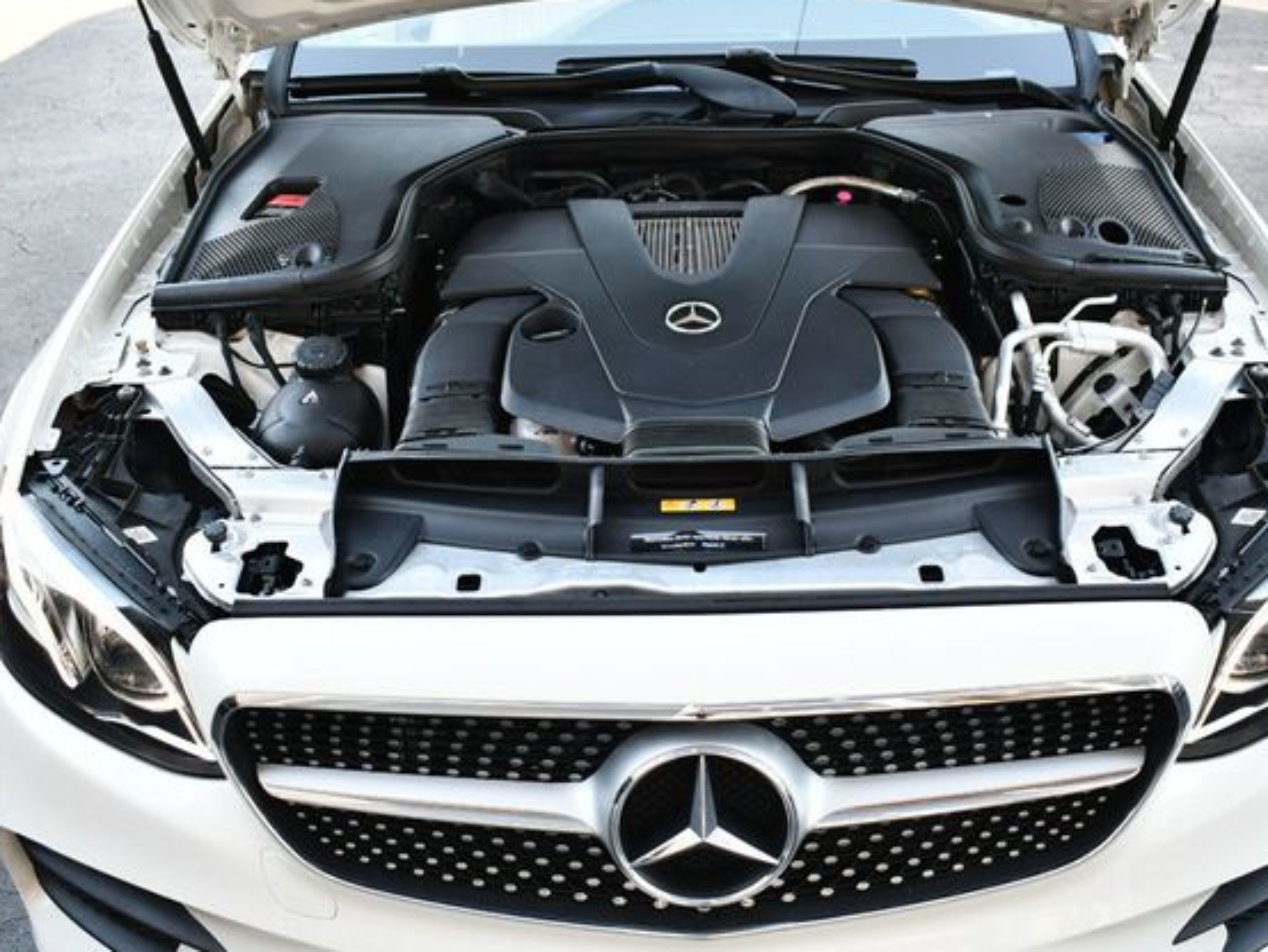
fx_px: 1466
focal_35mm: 40
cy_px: 476
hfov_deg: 46.8
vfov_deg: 36.0
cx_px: 671
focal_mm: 18
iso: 500
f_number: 3.5
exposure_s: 1/250
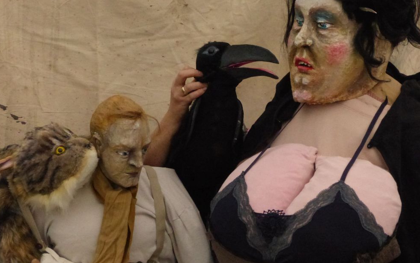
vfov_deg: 16.1
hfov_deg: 25.5
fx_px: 927
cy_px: 126
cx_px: 210
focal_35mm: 81
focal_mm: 13.5
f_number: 5
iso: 1600
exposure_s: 1/1600
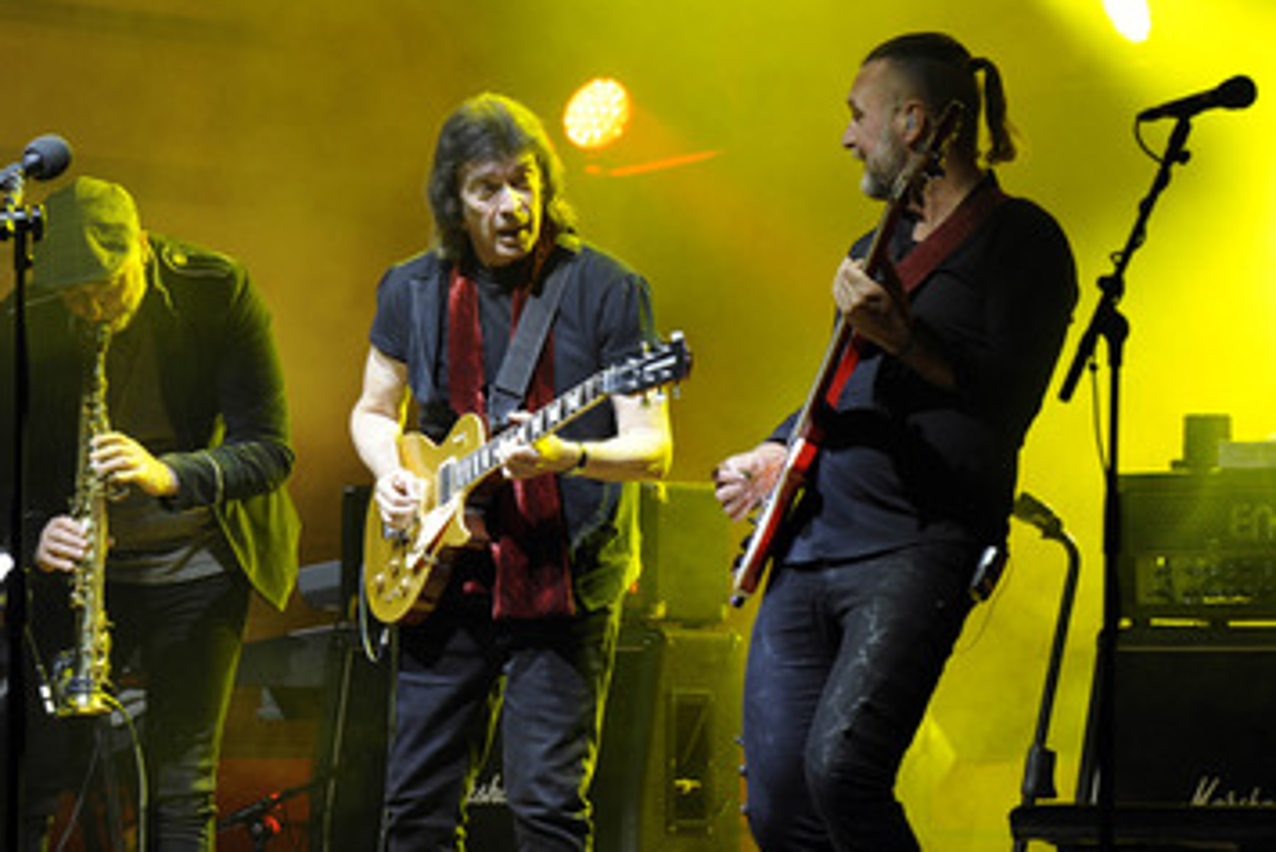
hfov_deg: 9.0
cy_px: 493
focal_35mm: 228
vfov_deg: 6.0
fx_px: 8084
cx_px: 518
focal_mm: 180
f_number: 5
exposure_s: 1/160
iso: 1600
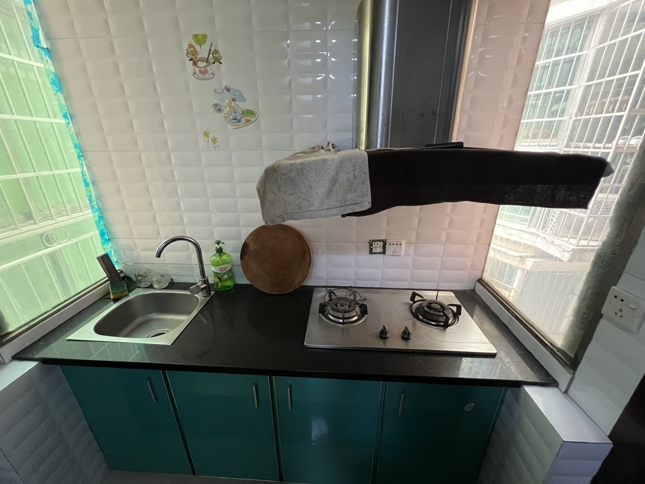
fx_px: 242
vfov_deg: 89.9
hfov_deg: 106.2
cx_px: 322
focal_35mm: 13
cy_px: 242
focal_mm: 1.57
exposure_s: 1/50
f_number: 1.8
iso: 800
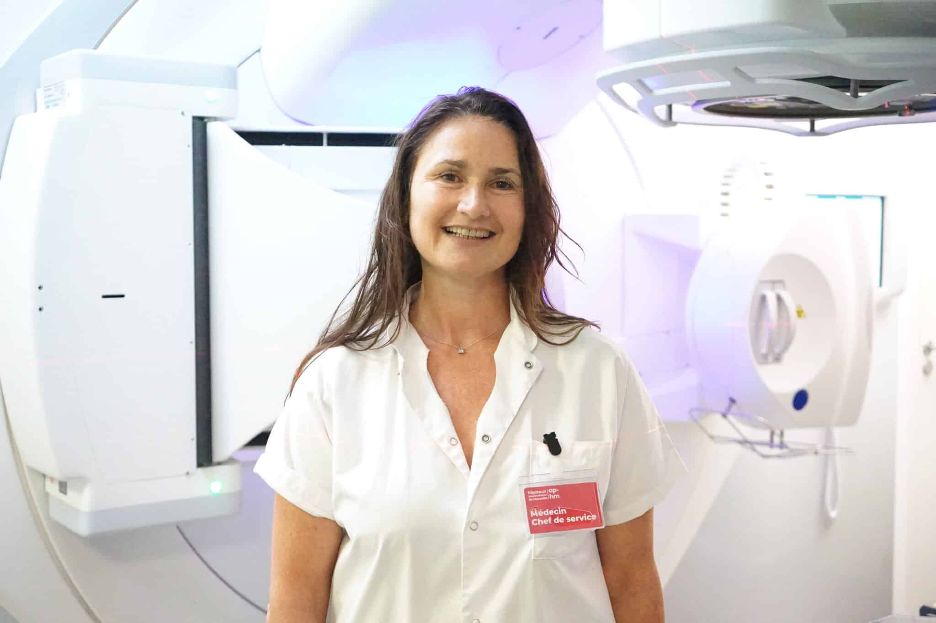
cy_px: 312
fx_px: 1143
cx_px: 468
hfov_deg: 44.5
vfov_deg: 30.5
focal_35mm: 44
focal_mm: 44
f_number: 4.5
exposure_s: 1/160
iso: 25600
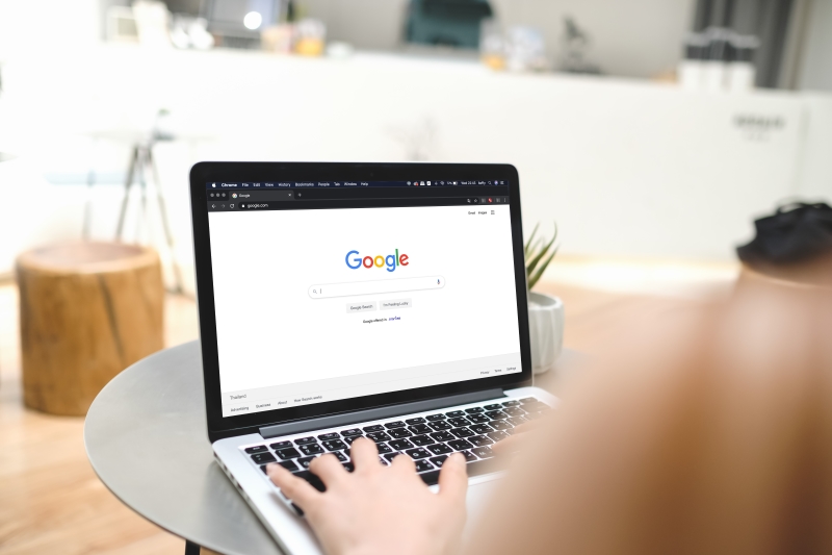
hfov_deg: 54.4
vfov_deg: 37.8
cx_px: 416
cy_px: 278
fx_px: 809
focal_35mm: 35
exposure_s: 1/1600
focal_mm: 23
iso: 640
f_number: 1.4
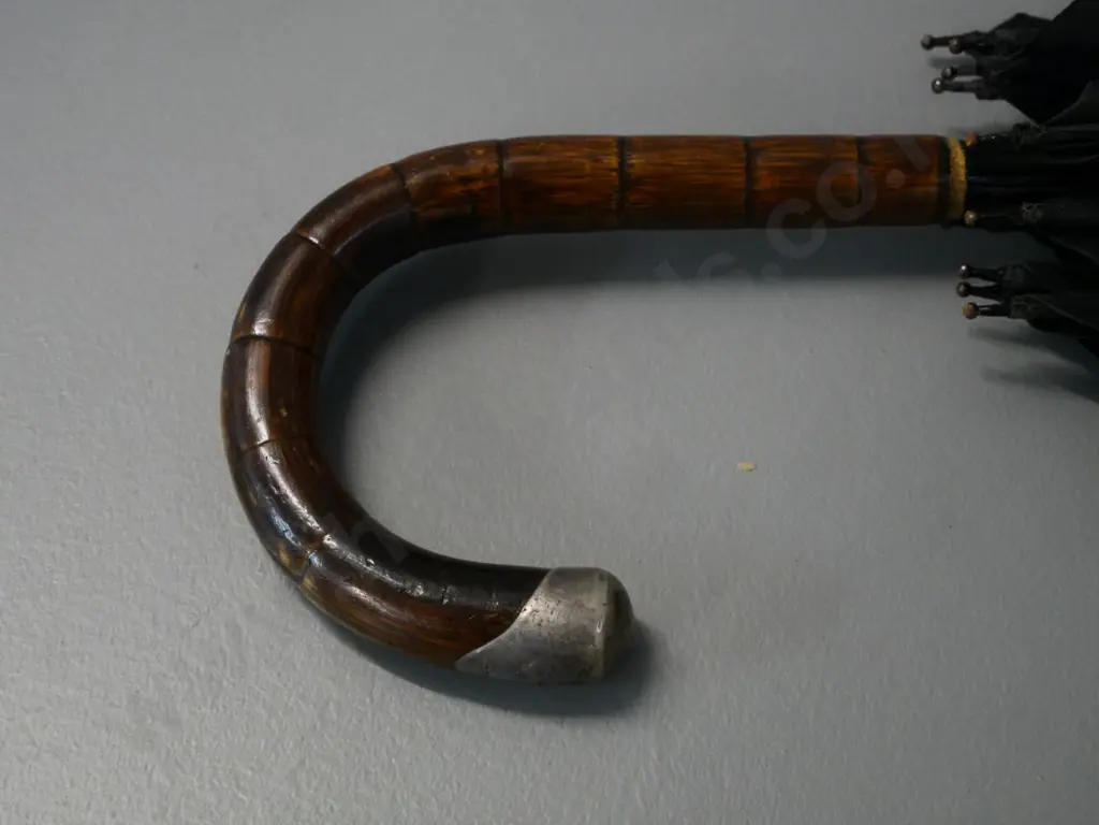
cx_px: 550
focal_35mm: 66
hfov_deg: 29.4
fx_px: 2095
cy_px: 412
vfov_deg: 22.3
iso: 3200
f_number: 5.1
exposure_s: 1/100
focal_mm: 33
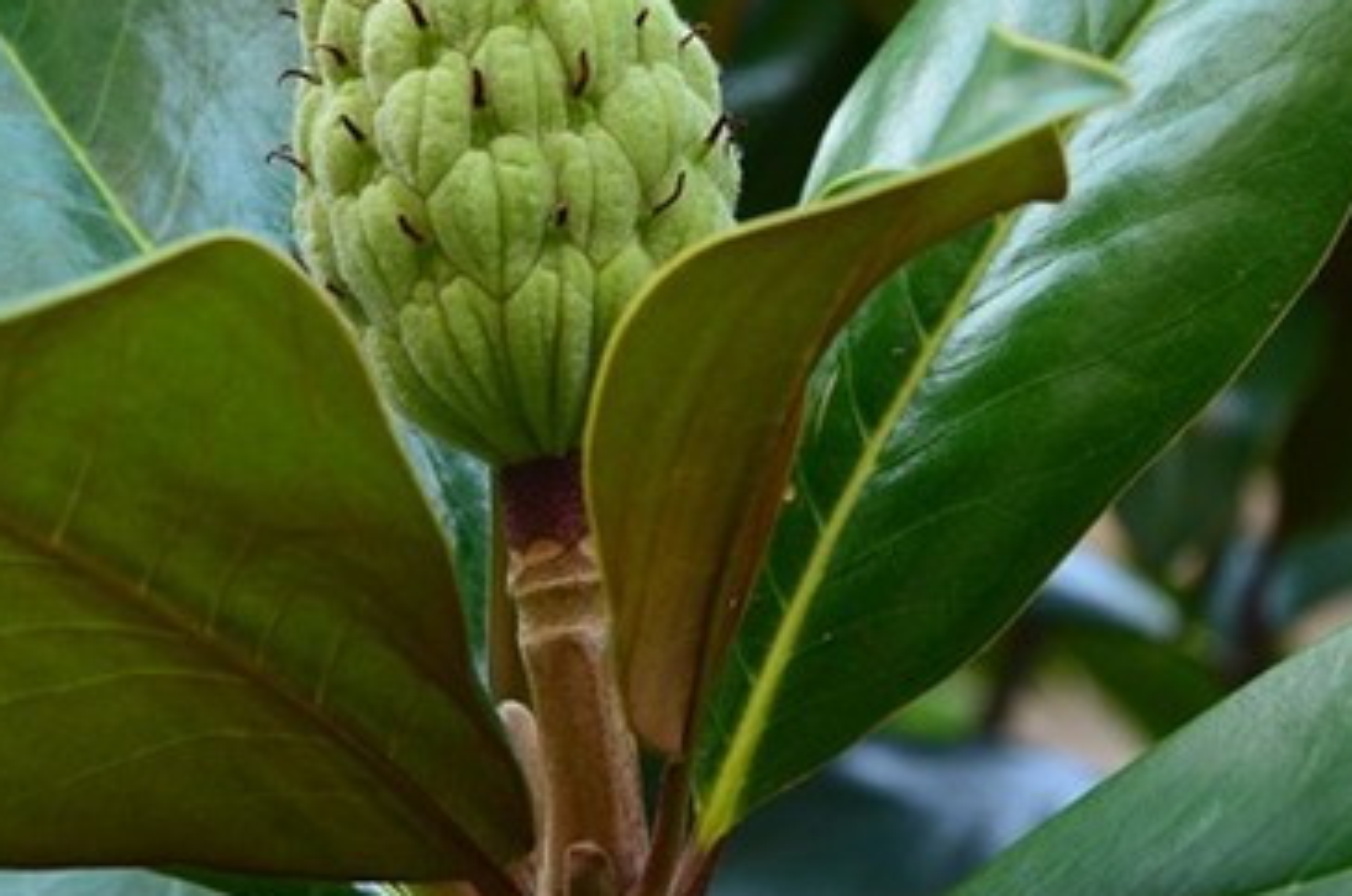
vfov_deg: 4.9
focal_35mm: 279
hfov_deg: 7.4
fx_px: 10463
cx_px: 511
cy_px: 233
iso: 1100
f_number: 8
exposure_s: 1/30
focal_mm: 85
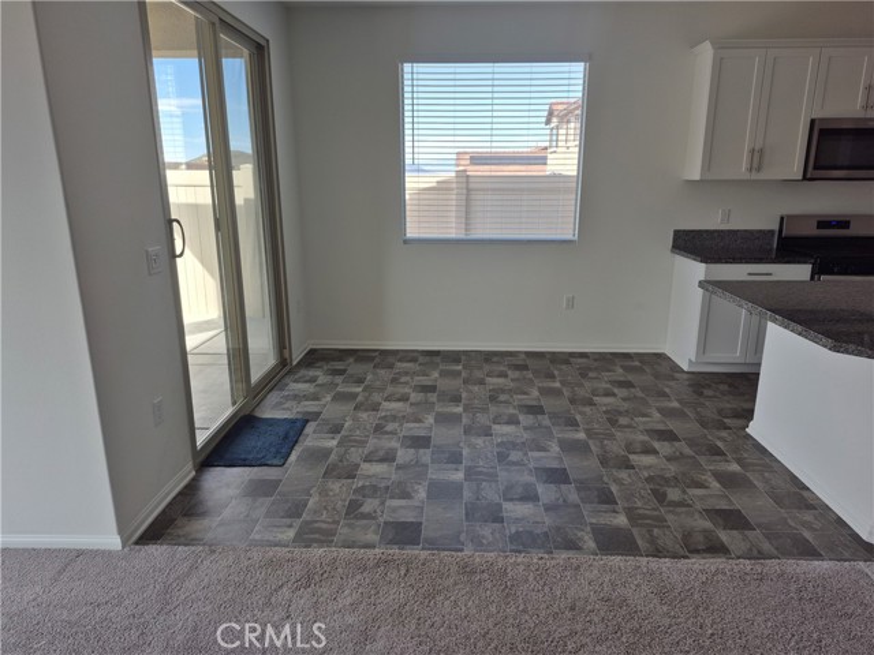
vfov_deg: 58.9
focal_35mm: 23
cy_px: 328
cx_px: 437
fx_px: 581
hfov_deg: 73.9
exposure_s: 1/288
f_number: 1.8
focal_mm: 5.4
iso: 25
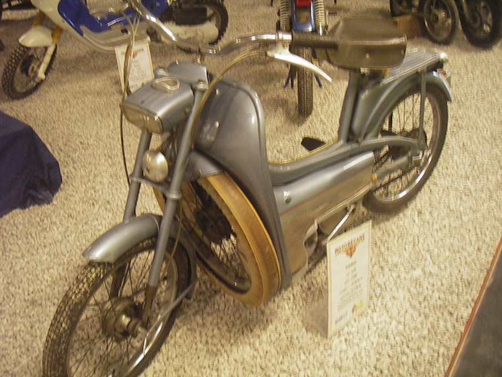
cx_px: 253
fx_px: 566
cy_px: 187
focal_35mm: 39
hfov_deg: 47.8
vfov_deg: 36.9
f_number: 3.3
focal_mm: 6.3
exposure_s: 1/4
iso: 125
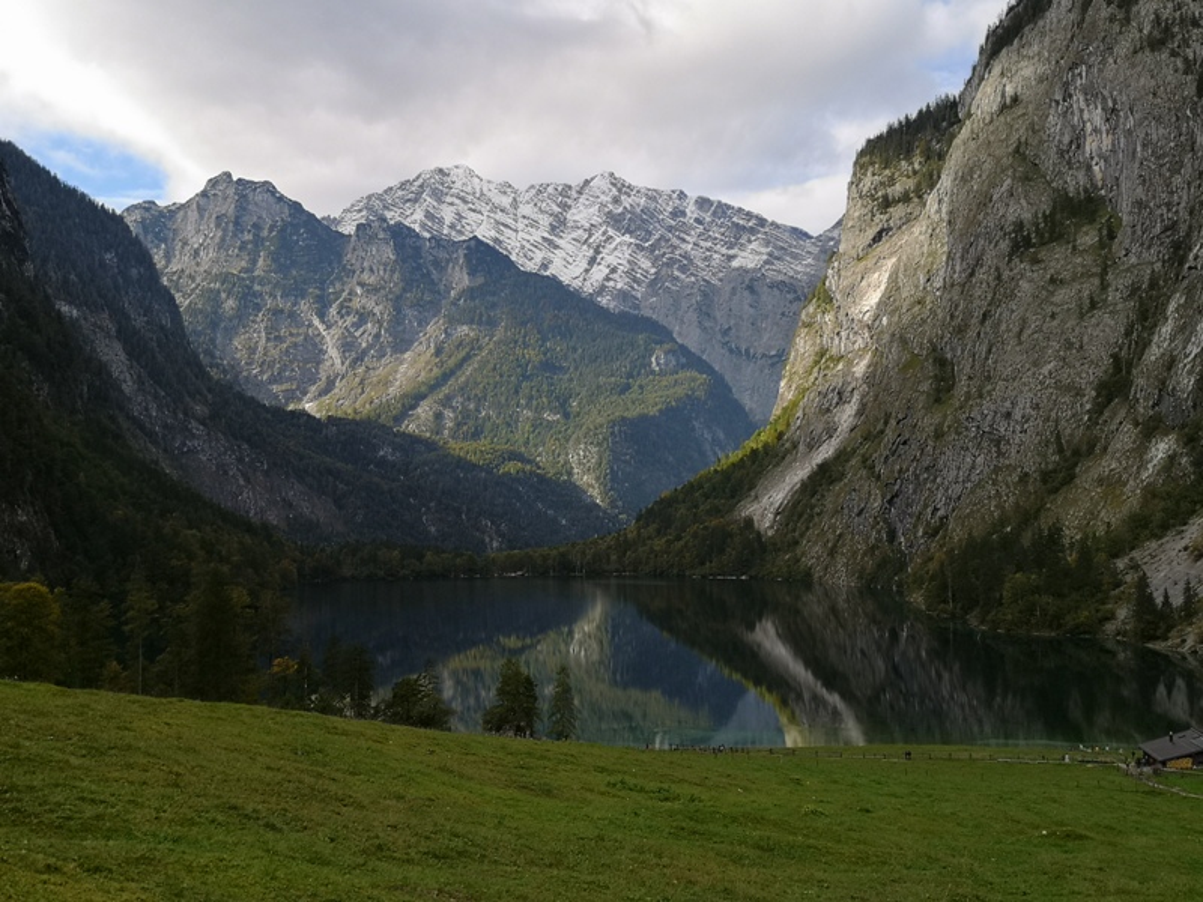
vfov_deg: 37.7
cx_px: 602
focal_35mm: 38
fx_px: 1321
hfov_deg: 49.0
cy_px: 451
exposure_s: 1/1486
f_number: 1.8
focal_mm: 3.95
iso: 50
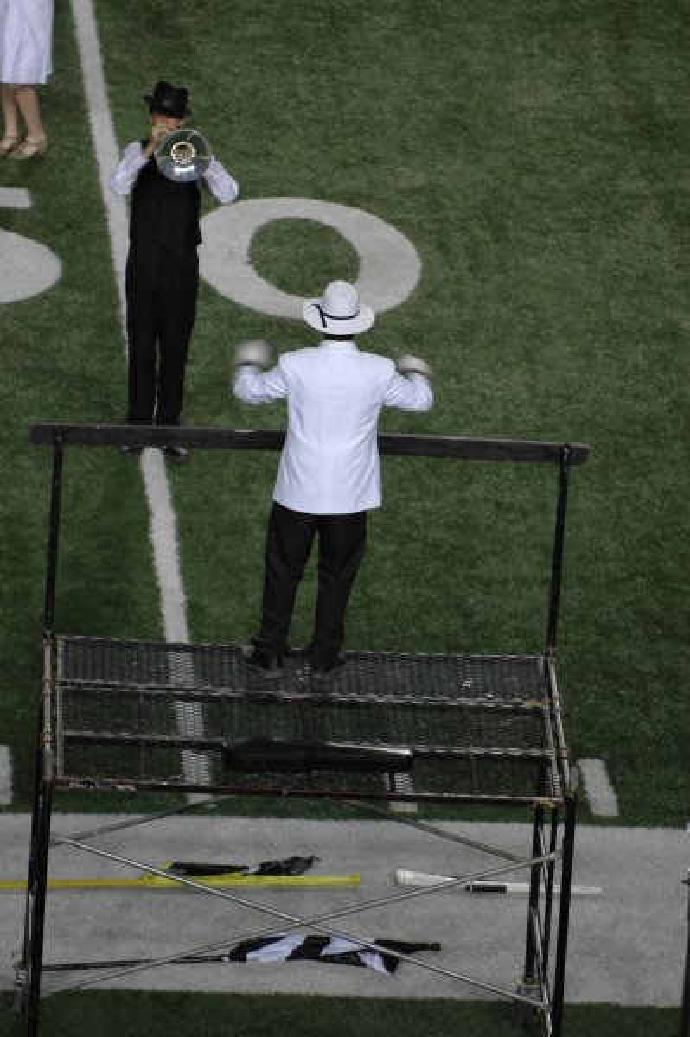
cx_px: 345
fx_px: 8639
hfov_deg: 4.6
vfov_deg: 6.9
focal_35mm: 300
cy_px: 518
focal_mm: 200
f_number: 2.8
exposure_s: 1/60
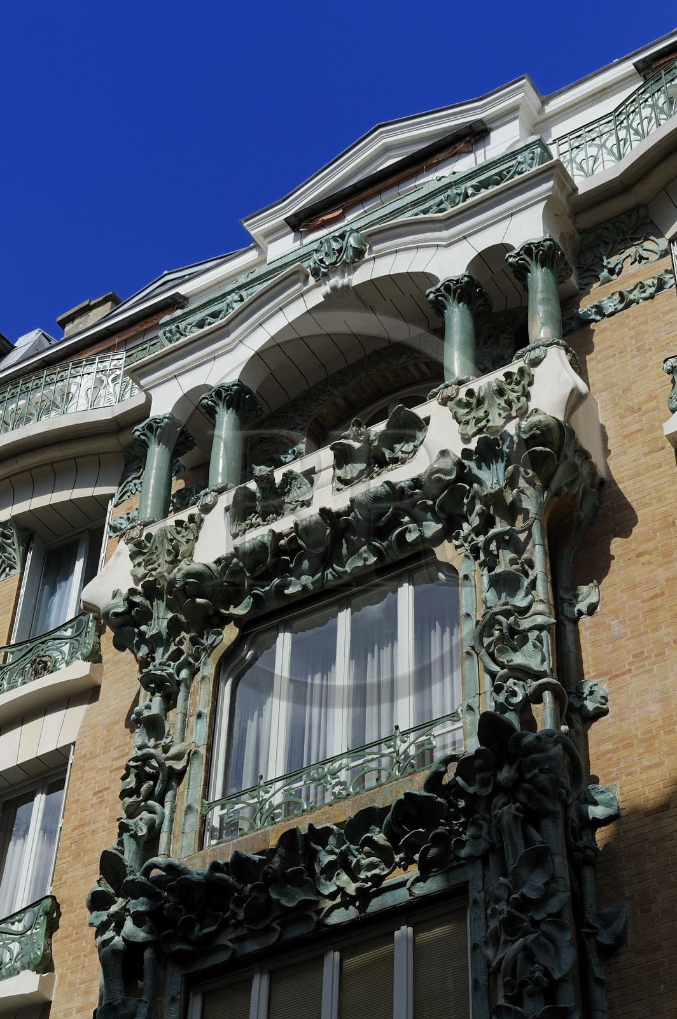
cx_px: 338
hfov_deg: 21.9
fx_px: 1752
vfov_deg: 32.4
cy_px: 510
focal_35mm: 62
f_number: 11
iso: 200
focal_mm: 62
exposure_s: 1/250
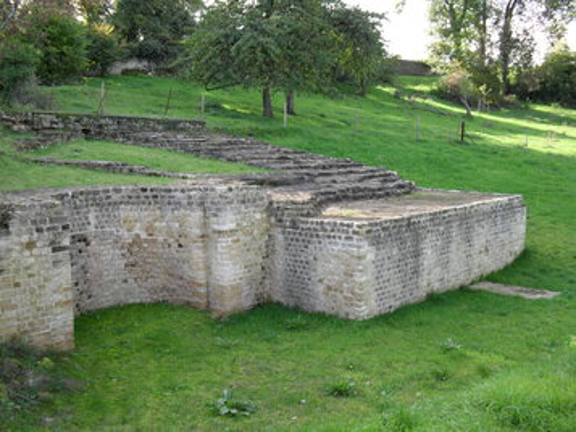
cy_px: 216
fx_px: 583
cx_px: 288
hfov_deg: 52.6
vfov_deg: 40.7
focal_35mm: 35
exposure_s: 1/90
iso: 100
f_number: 3.2
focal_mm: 6.3
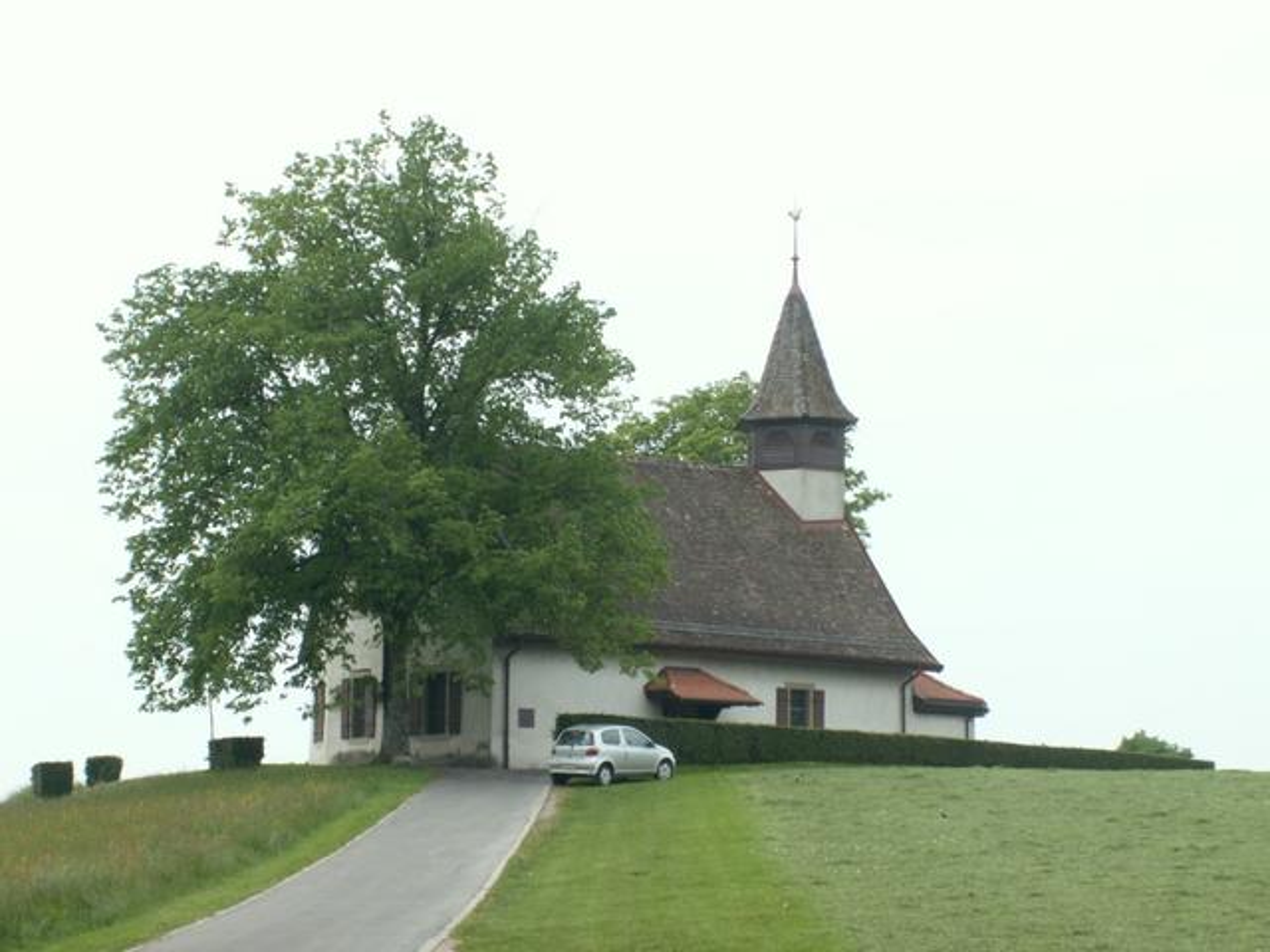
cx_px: 635
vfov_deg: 18.2
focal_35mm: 81
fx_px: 2972
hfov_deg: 24.1
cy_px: 476
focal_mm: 13.49
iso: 50
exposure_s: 1/80
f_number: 8
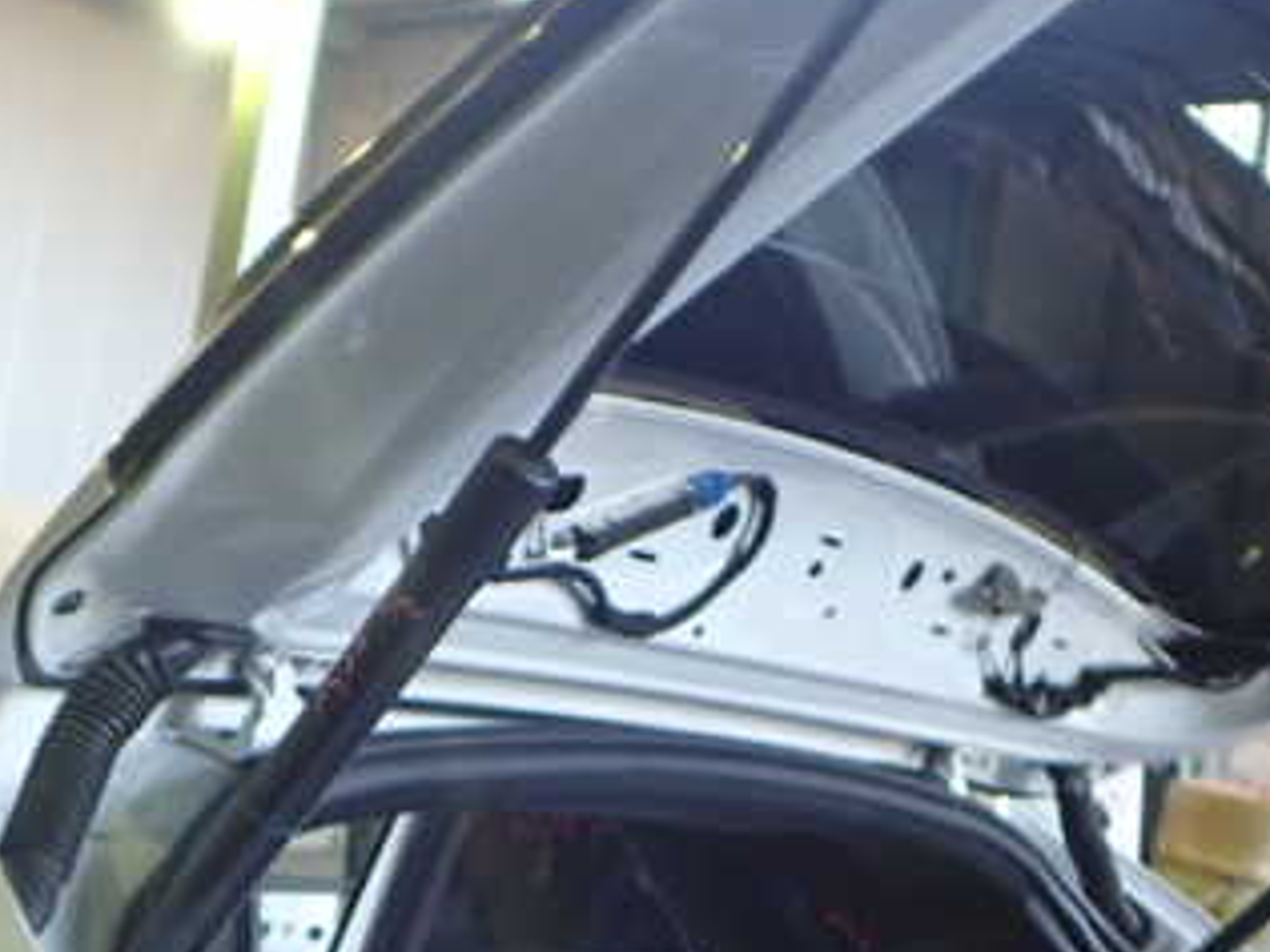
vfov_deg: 25.6
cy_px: 558
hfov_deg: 33.7
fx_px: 2091
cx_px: 543
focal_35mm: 57
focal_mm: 5.4
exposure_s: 1/30
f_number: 2.3
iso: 320
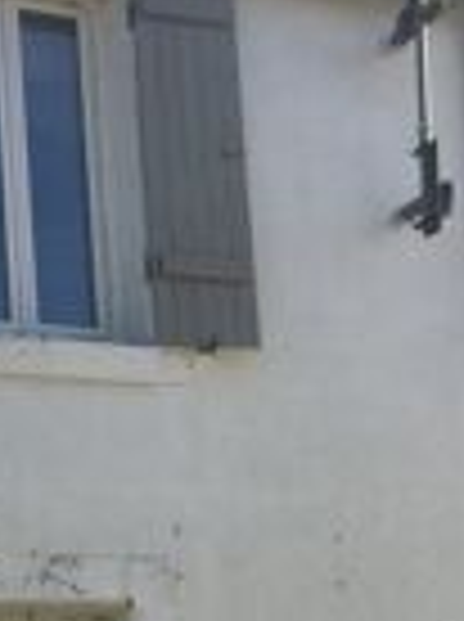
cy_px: 718
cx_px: 113
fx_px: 1614
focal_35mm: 90
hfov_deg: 16.3
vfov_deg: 20.6
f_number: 2.2
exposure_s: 1/1163
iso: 32
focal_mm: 4.15
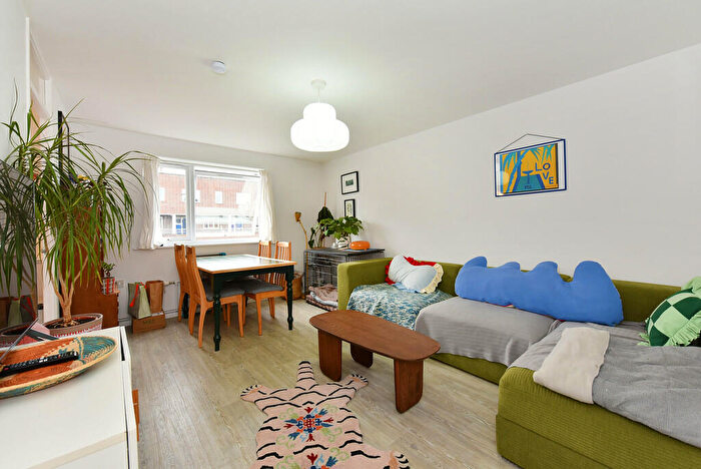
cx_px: 350
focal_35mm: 14
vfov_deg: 81.3
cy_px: 234
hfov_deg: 104.2
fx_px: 273
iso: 320
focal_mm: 14
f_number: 8
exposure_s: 1/15
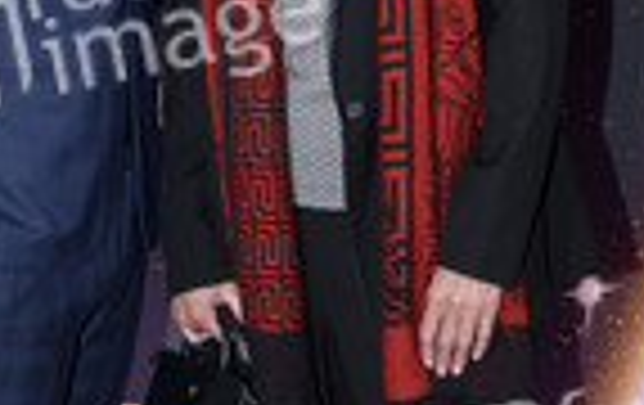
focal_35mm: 108
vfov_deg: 12.2
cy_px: 243
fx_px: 1899
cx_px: 221
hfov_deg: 19.2
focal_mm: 38
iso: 1250
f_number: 6.3
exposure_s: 1/250
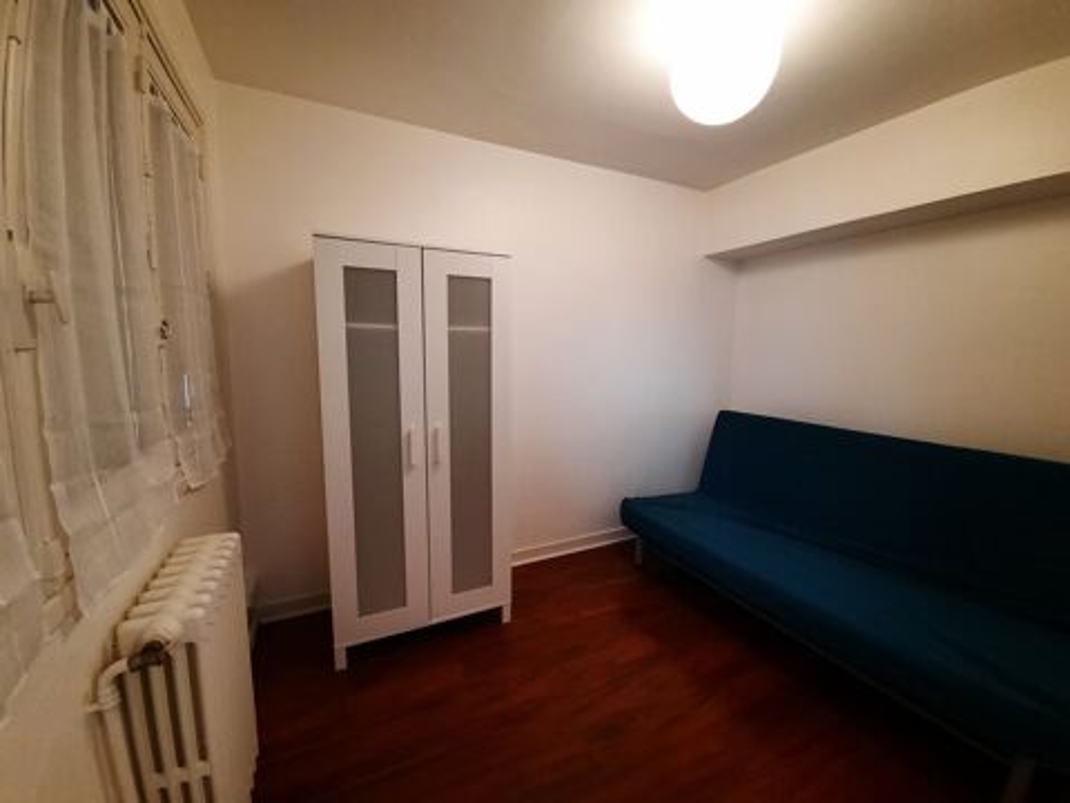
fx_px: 402
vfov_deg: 89.9
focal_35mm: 13
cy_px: 402
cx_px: 535
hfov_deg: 106.2
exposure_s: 1/25
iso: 320
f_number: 2.2
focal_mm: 1.74
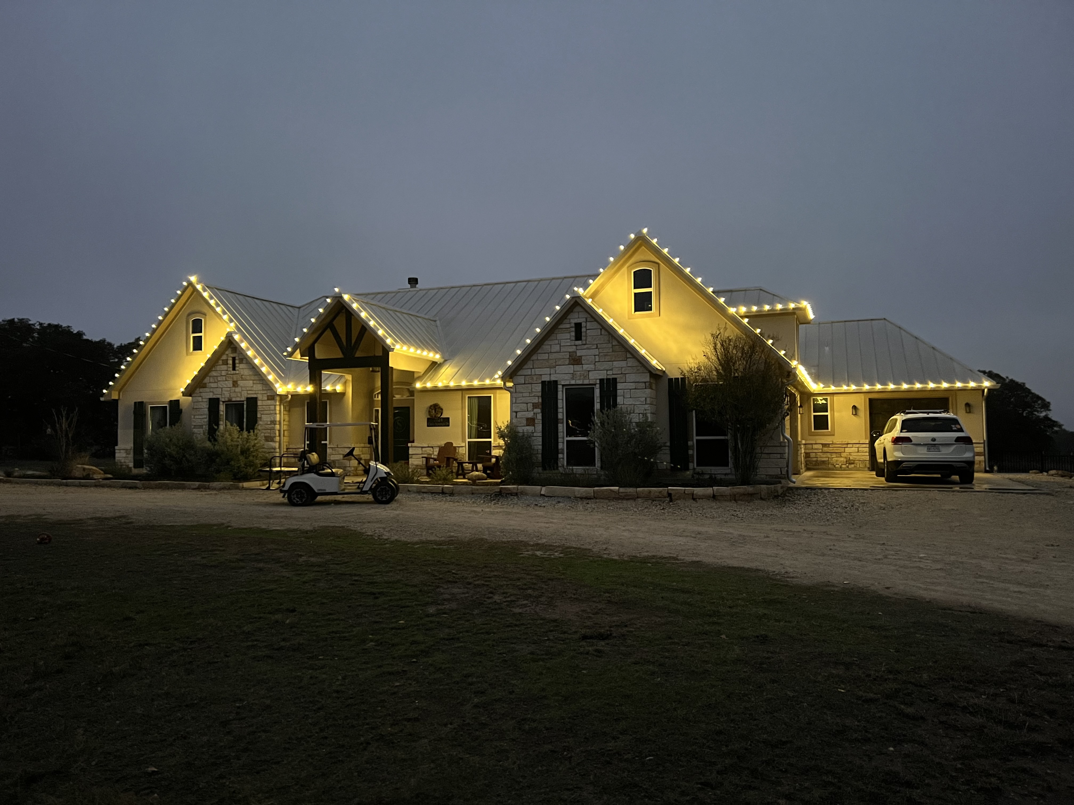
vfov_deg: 53.1
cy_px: 402
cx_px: 537
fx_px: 807
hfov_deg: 67.3
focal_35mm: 26
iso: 1000
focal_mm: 5.7
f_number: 1.5
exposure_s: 1/30
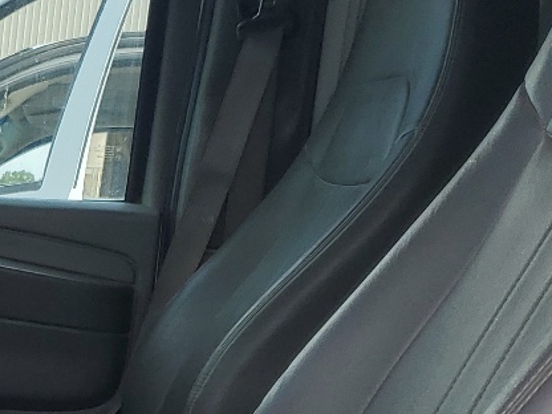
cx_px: -210
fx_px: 1595
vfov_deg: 14.5
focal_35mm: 100
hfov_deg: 18.0
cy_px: 435
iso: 50
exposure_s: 1/1250
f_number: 1.5
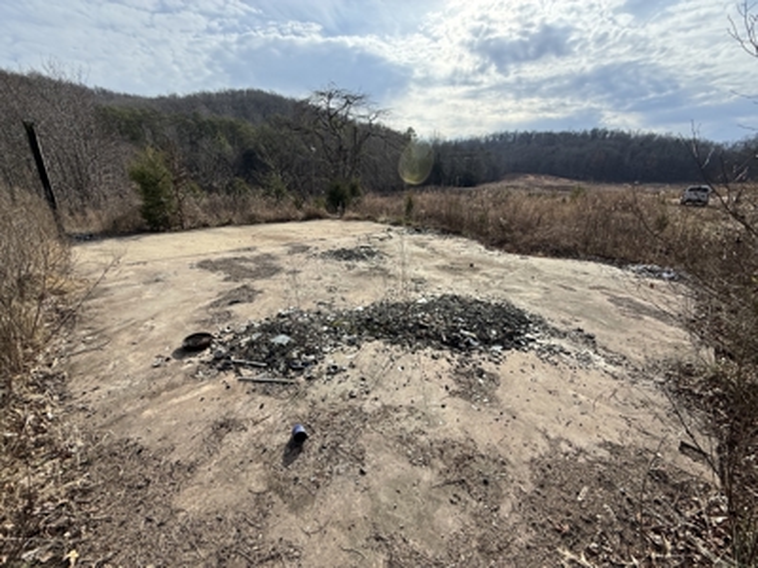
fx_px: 307
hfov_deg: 102.1
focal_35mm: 14
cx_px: 379
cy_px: 284
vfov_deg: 85.7
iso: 50
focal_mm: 2.22
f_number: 2.2
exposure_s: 1/1431
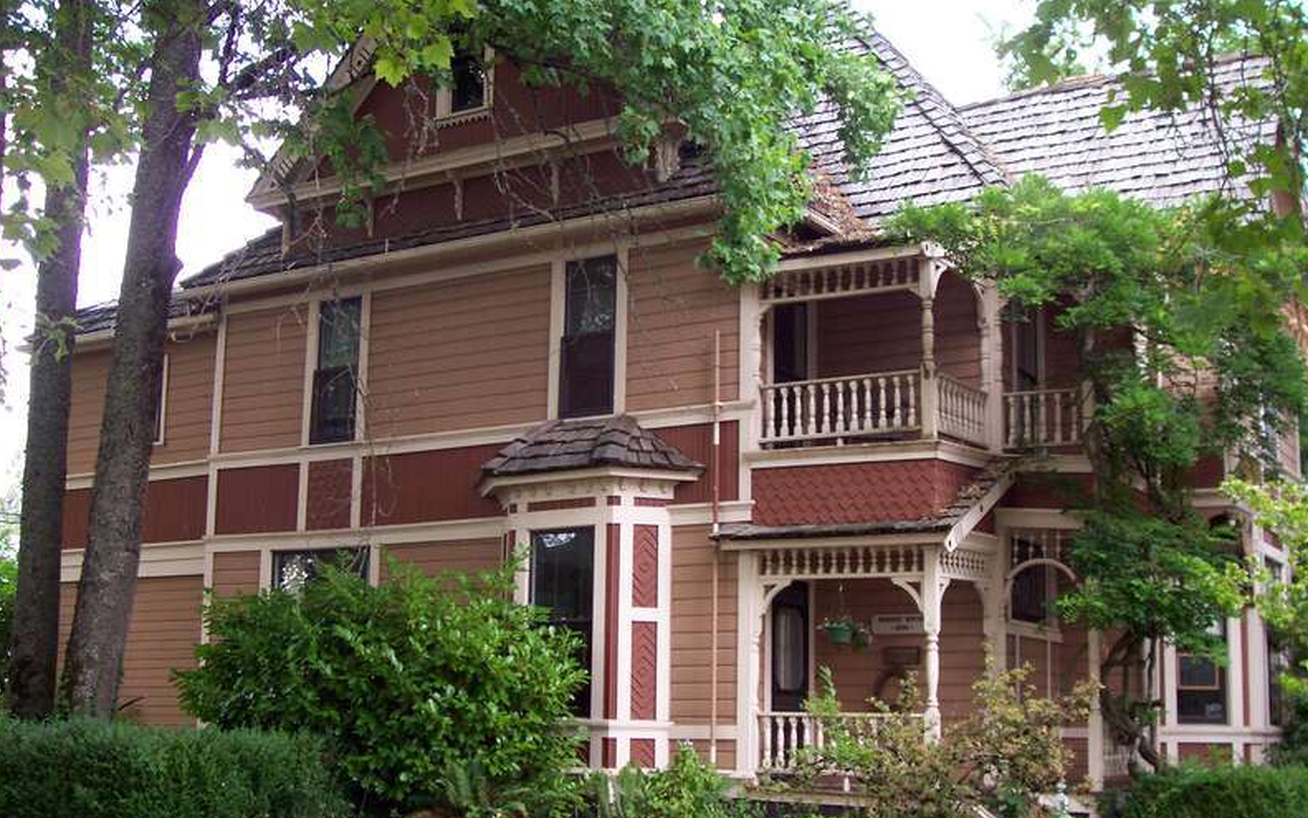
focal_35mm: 45
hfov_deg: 44.3
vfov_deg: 28.6
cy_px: 466
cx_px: 653
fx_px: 1605
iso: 140
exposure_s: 1/120
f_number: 2.9
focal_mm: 7
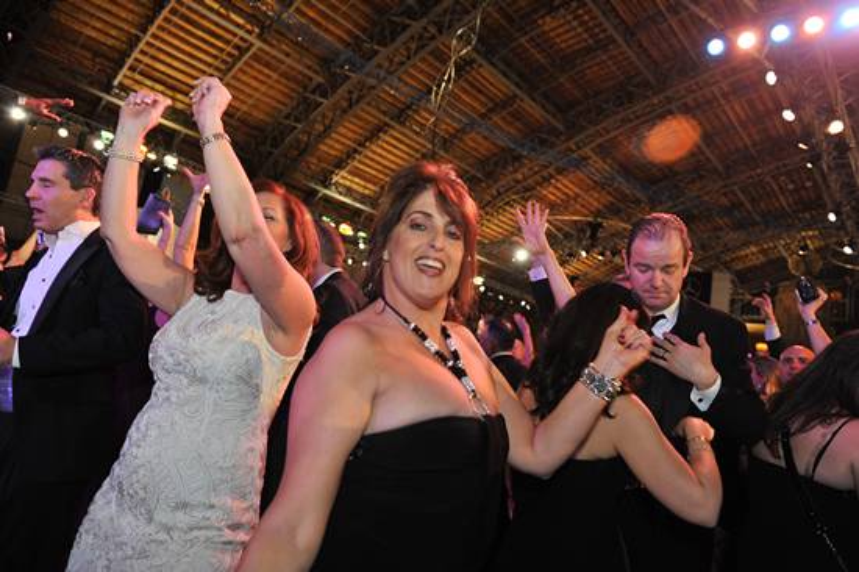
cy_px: 286
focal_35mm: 24
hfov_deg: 73.8
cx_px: 430
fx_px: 572
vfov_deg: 53.1
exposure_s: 1/100
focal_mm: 24
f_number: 3.5
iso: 1250
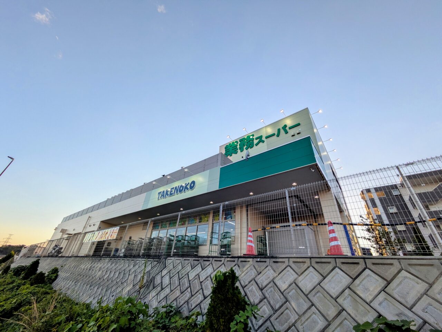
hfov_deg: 102.0
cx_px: 221
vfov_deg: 85.7
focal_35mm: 14
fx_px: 179
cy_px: 166
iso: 46
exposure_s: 1/594
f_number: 2.2
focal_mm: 1.83
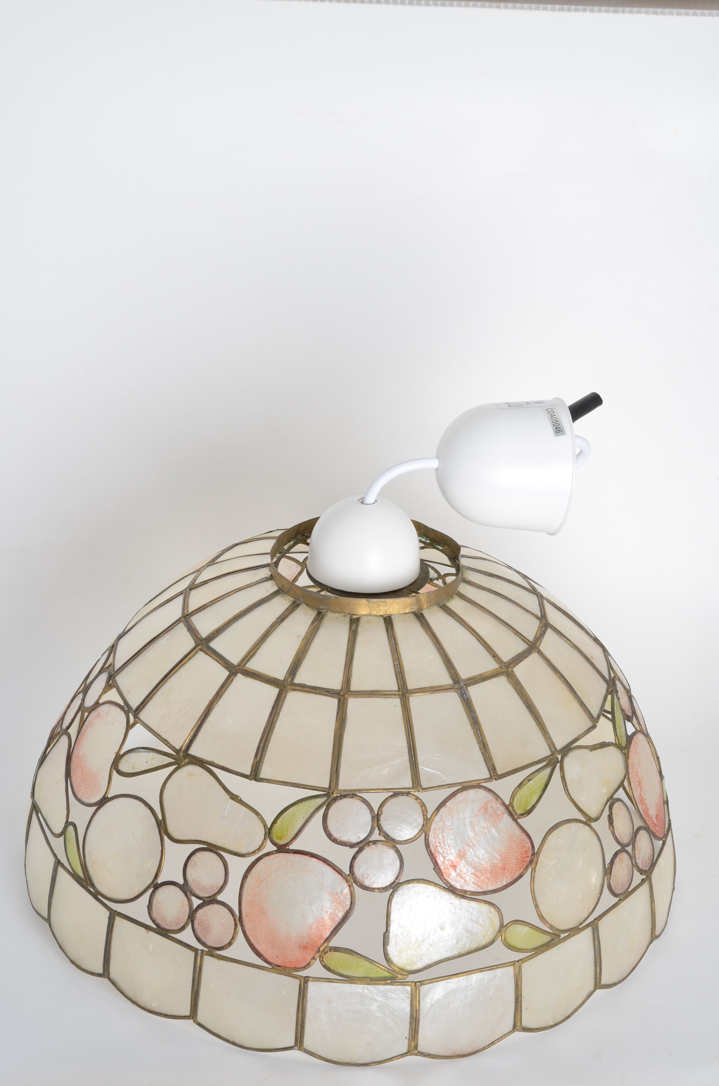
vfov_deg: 27.0
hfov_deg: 18.1
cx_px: 360
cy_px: 543
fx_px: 2257
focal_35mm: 75
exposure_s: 1/125
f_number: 14
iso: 100
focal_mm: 50
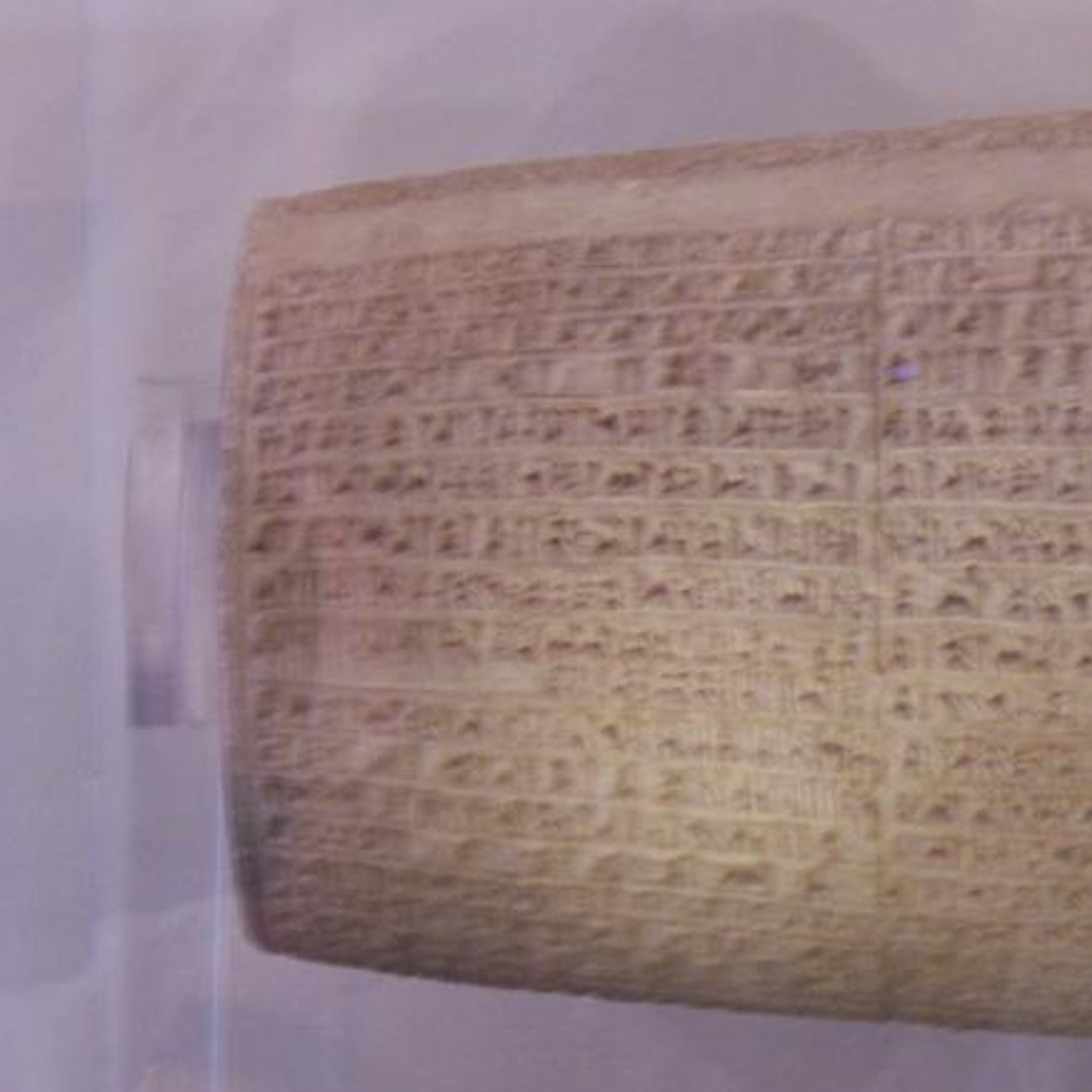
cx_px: 1197
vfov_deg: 10.3
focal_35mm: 170
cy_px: 730
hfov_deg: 10.2
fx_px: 6067
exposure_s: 1/8
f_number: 4.8
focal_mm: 13.5
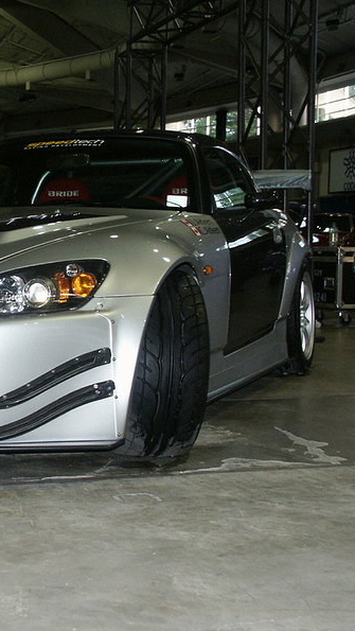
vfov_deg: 33.3
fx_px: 1054
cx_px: -12
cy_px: 316
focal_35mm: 63
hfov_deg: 18.6
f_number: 3.5
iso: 200
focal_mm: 11.27
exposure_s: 1/45
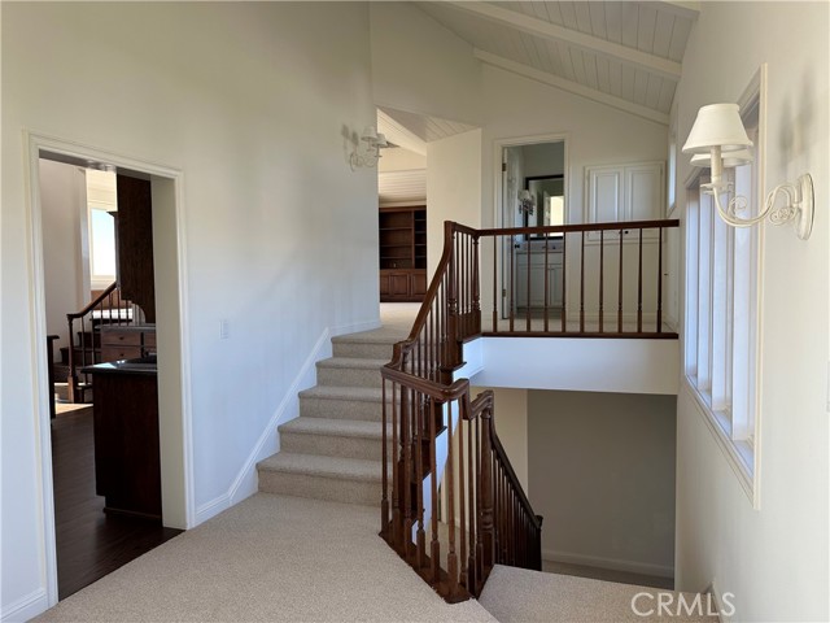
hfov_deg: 71.6
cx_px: 415
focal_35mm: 24
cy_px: 312
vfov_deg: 56.8
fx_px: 575
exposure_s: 1/223
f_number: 1.78
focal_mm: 6.86
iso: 64
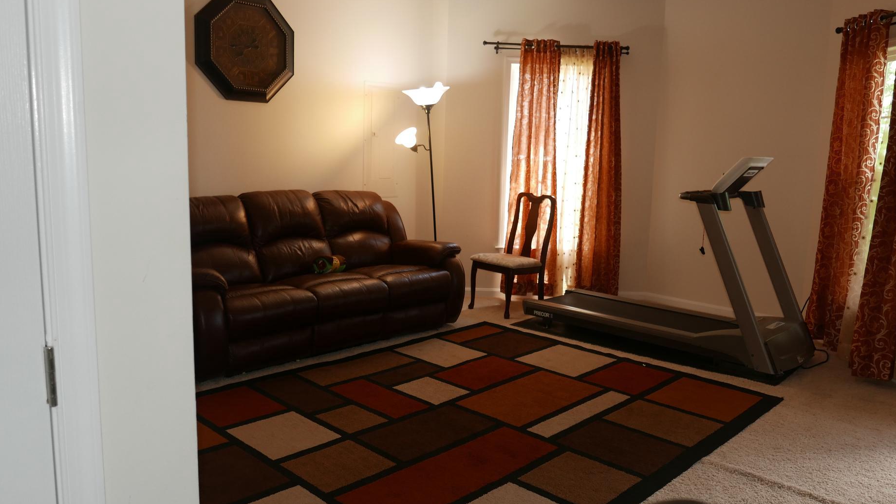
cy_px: 251
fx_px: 665
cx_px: 471
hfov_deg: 67.9
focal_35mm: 28
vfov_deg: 41.5
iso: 400
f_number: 2.2
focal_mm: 10.9
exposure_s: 1/125
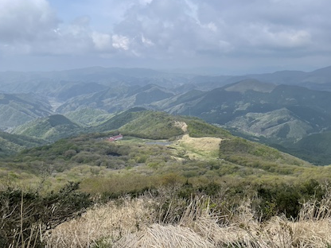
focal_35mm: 30
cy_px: 106
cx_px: 150
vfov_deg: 46.7
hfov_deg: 59.9
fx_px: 287
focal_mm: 4.2
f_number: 1.6
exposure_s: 1/4831
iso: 32
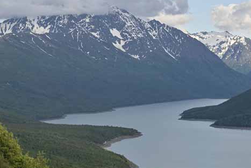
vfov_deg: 14.3
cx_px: 155
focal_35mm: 96
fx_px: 670
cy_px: 61
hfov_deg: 21.2
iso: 100
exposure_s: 1/400
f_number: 7.1
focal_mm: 56
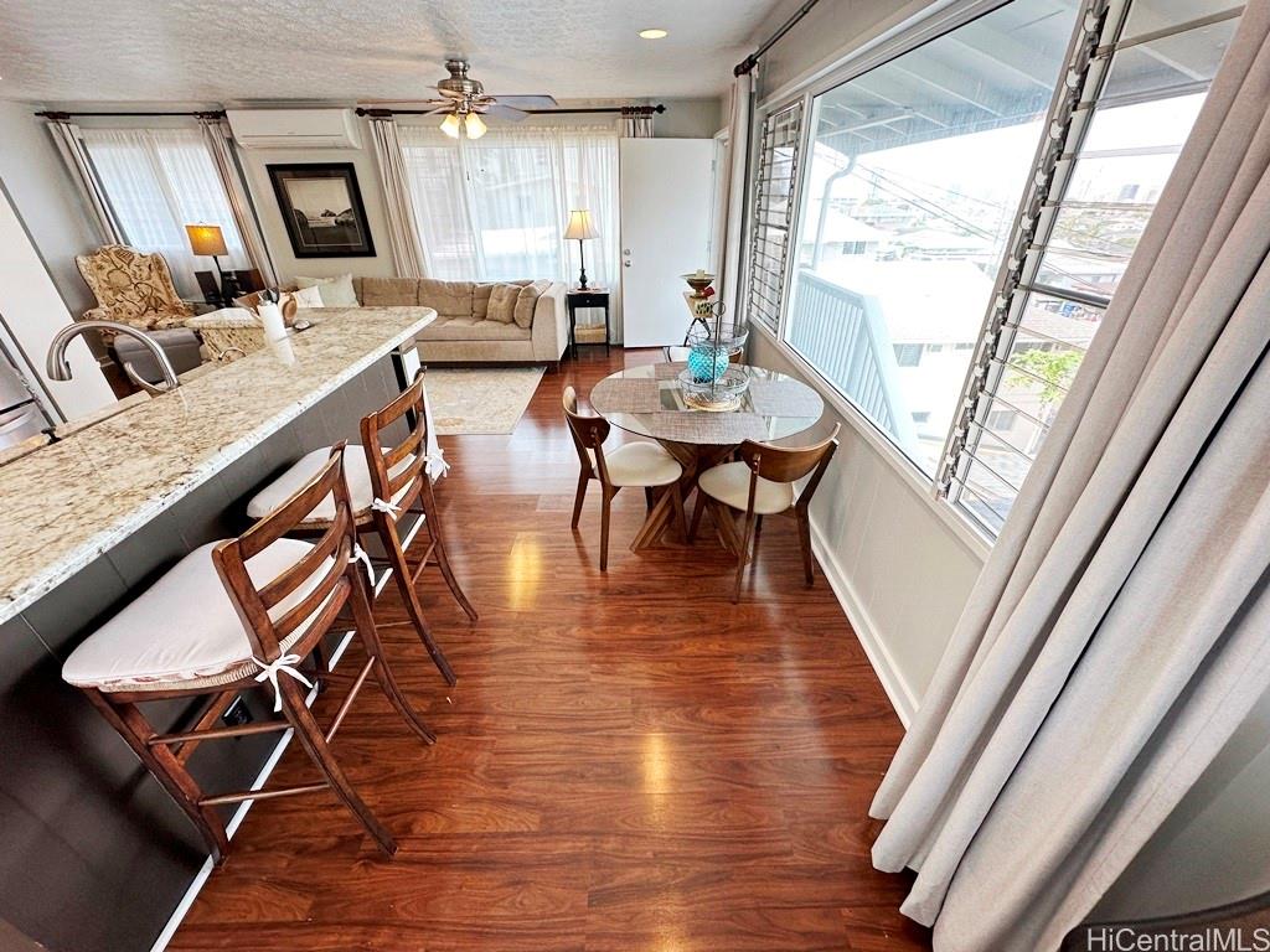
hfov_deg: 102.1
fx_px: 514
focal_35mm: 14
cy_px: 476
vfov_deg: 85.7
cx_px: 635
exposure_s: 1/120
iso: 125
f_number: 2.2
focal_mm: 2.22
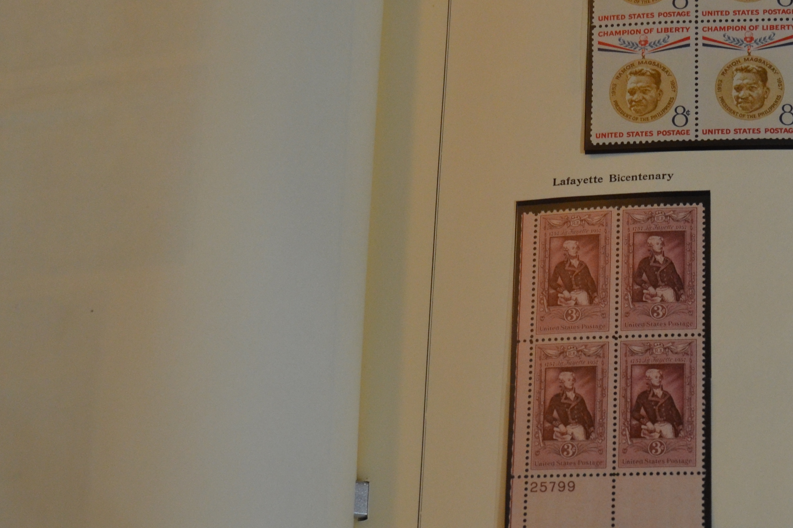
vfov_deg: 18.4
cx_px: 676
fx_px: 1630
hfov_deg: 26.6
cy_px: 235
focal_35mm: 74
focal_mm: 26
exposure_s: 1/60
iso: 900
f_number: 4
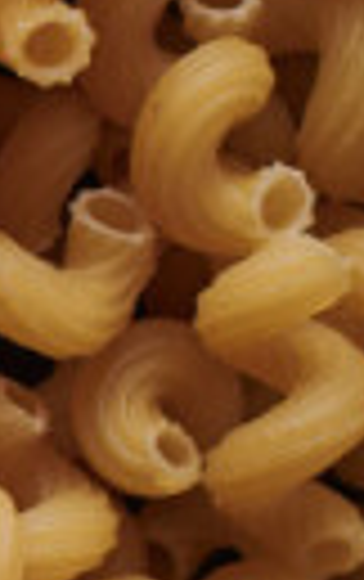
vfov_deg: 6.6
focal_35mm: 316
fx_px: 4999
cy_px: 773
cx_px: -1348
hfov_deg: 3.8
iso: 160
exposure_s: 1/100
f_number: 8
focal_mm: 50
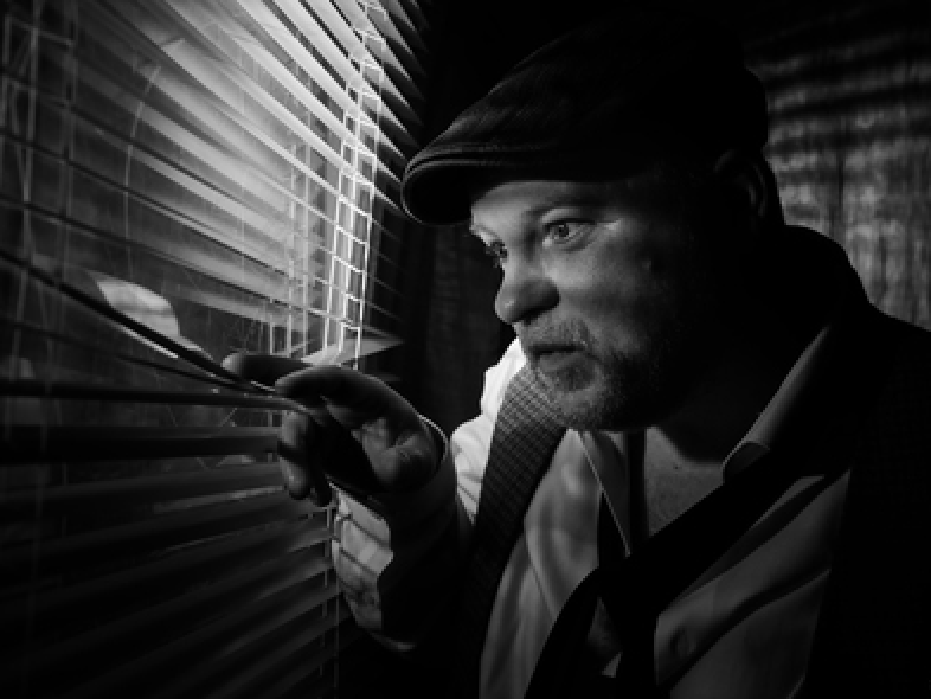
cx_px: 502
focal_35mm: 45
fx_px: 1211
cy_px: 345
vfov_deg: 32.2
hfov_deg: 42.0
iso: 64
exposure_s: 1/200
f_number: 5.6
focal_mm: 40
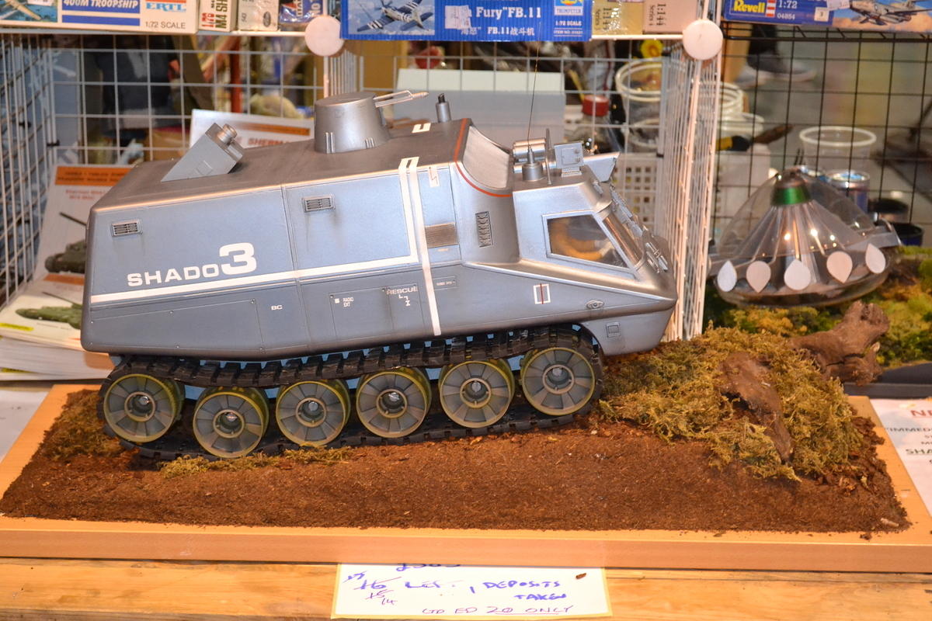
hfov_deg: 28.1
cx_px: 466
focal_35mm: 72
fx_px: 1864
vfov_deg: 18.9
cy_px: 310
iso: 3200
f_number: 5.3
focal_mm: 48
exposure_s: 1/60
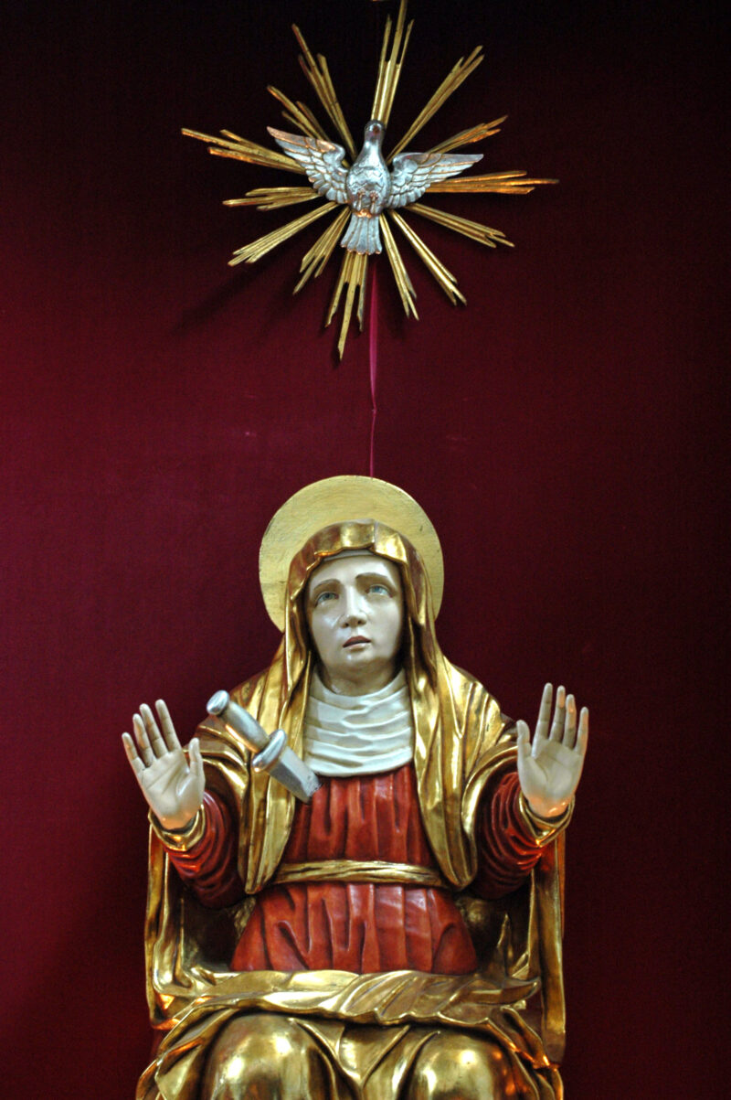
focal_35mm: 188
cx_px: 366
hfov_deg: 7.3
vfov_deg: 11.0
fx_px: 5720
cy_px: 550
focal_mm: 125
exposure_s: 1/45
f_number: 3.3
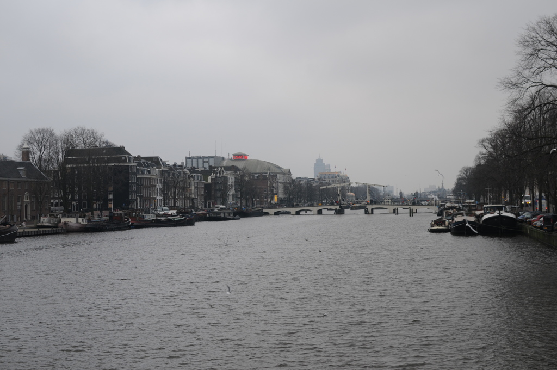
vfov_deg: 25.7
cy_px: 185
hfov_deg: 37.9
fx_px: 811
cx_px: 278
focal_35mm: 52
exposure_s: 1/100
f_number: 5
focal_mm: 35
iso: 200
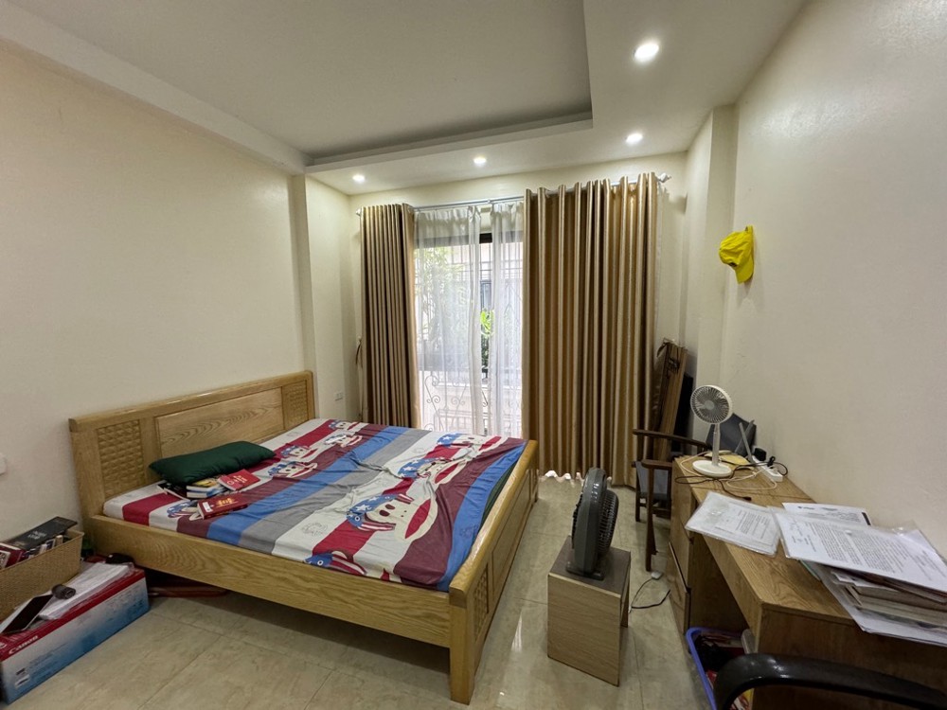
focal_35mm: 14
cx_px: 474
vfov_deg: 85.7
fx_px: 383
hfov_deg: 102.1
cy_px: 355
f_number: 2.2
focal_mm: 2.22
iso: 250
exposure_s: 1/100
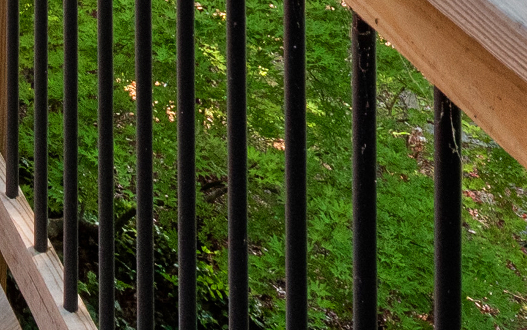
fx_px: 1465
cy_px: -778
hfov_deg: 17.0
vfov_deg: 9.1
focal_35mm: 102
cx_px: -404
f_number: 5.6
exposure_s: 1/320
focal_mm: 8
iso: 400
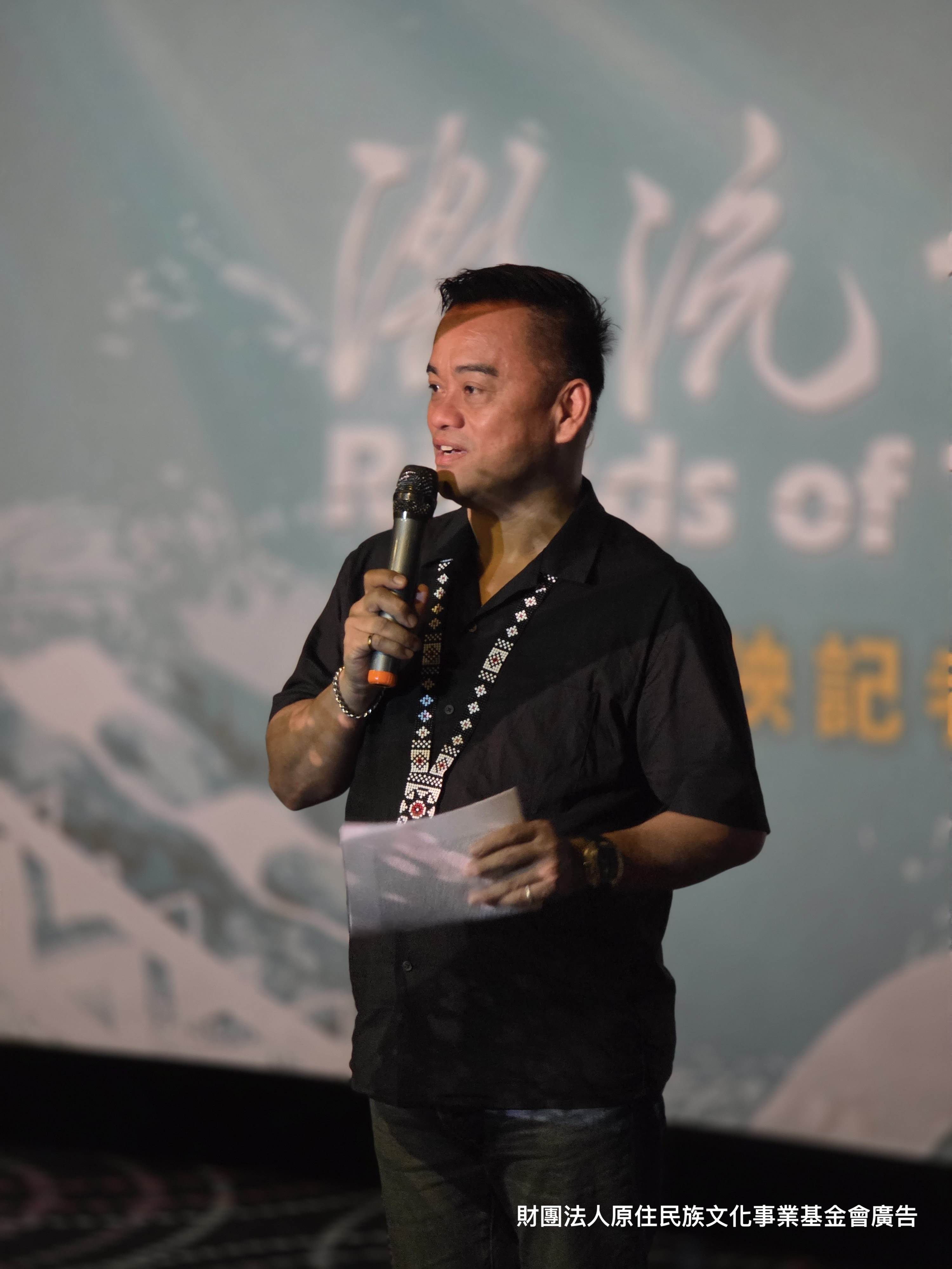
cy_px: 634
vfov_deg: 17.1
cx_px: 476
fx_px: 4217
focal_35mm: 115
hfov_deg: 12.9
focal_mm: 18.6
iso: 2000
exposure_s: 1/18.5
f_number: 3.4
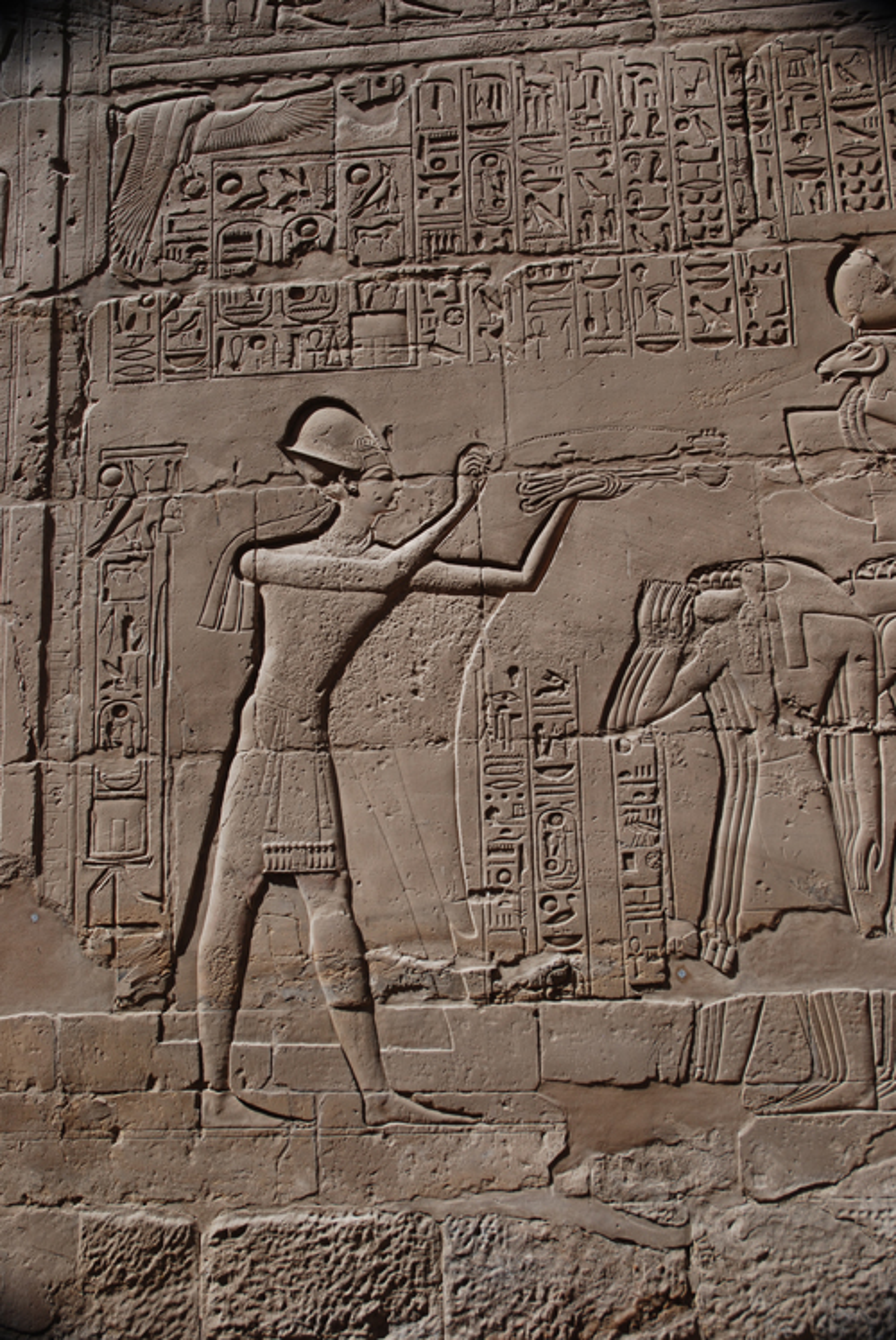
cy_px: 670
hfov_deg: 40.1
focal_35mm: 33
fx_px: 1228
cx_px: 448
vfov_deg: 57.2
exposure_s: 1/125
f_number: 5.6
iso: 110
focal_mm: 22
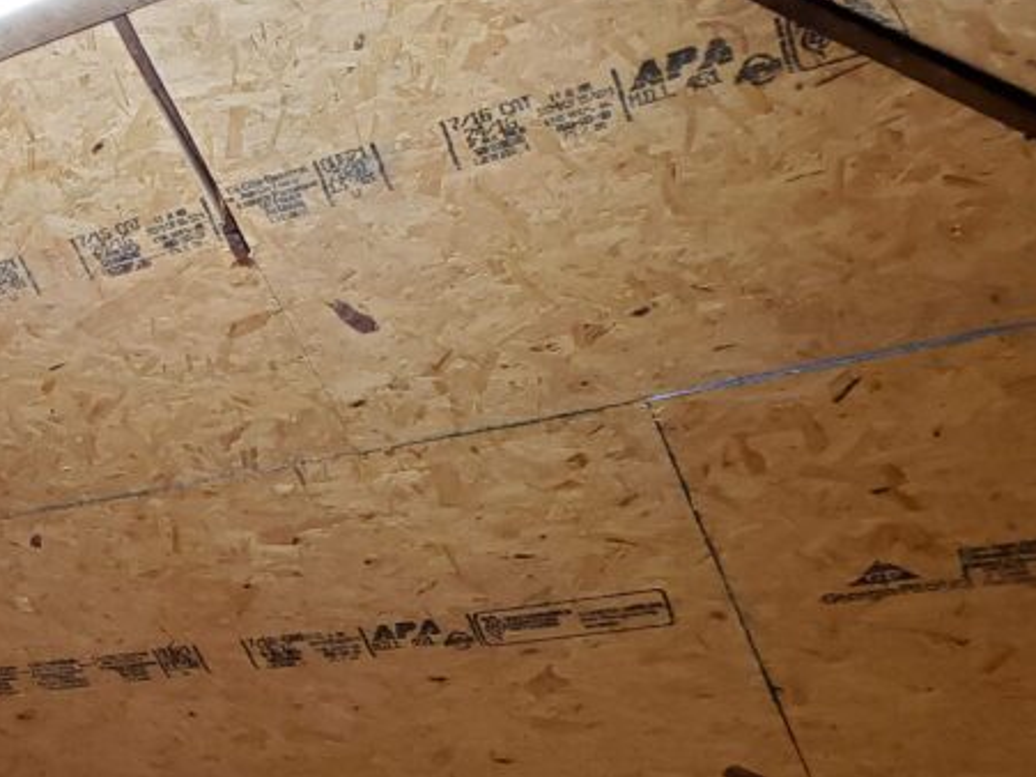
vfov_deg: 24.6
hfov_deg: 29.3
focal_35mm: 59
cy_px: 556
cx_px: -119
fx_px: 1765
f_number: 2.4
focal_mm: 4.3
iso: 320
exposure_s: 1/39
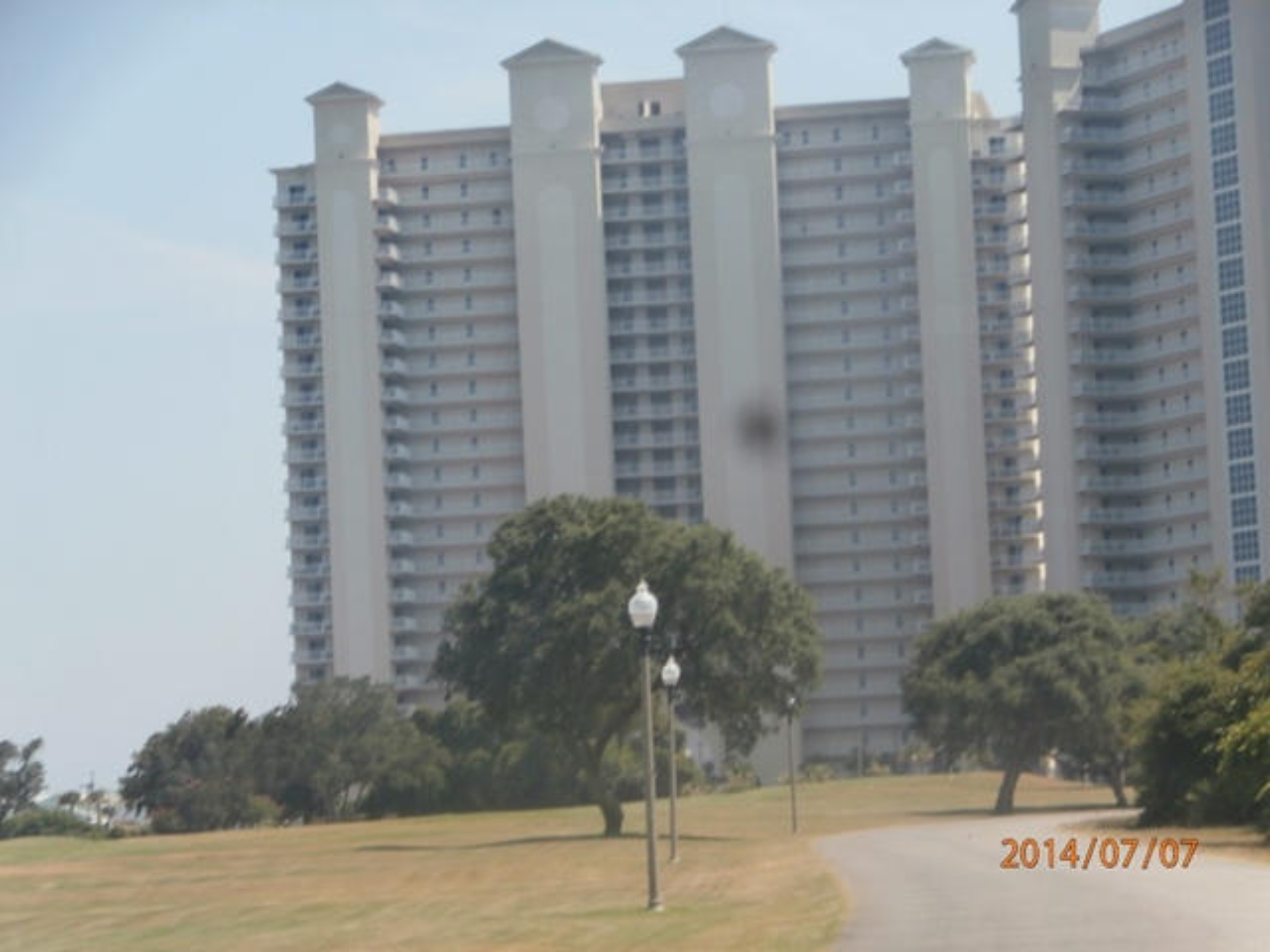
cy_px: 476
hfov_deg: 17.9
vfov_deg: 13.5
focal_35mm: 110
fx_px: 4036
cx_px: 635
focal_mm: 19.54
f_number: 5.4
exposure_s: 1/500
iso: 100
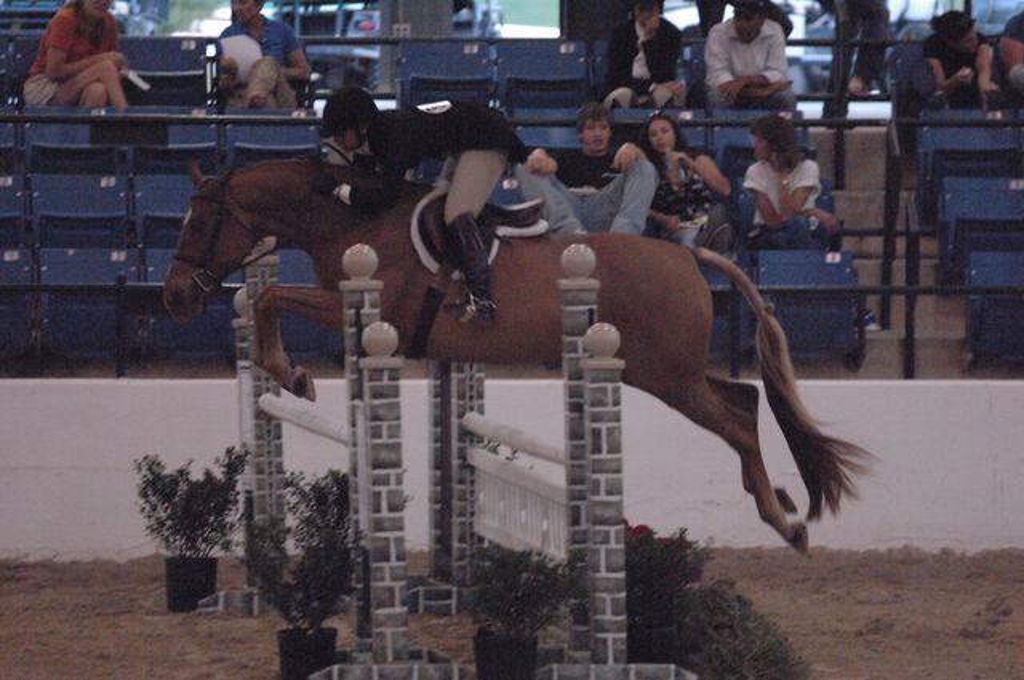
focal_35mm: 300
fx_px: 8522
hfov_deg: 6.9
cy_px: 340
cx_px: 512
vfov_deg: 4.6
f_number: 2.8
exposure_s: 1/320
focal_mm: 200
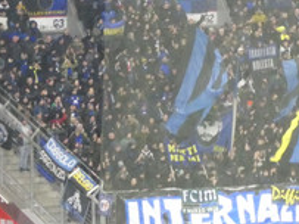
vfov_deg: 3.5
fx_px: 3677
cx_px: 303
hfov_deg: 4.6
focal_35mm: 426
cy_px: -71
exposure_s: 1/80
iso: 1250
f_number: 5.3
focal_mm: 24.2
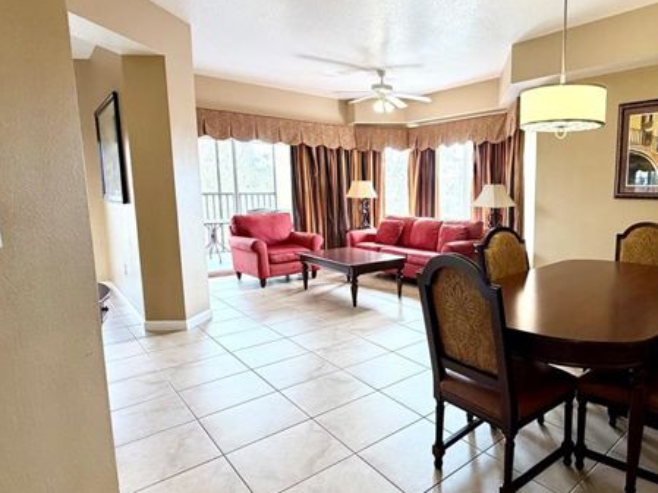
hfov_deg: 72.7
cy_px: 239
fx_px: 418
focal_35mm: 22
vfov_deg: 61.0
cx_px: 468
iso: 250
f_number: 2.2
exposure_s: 1/120
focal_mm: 2.22
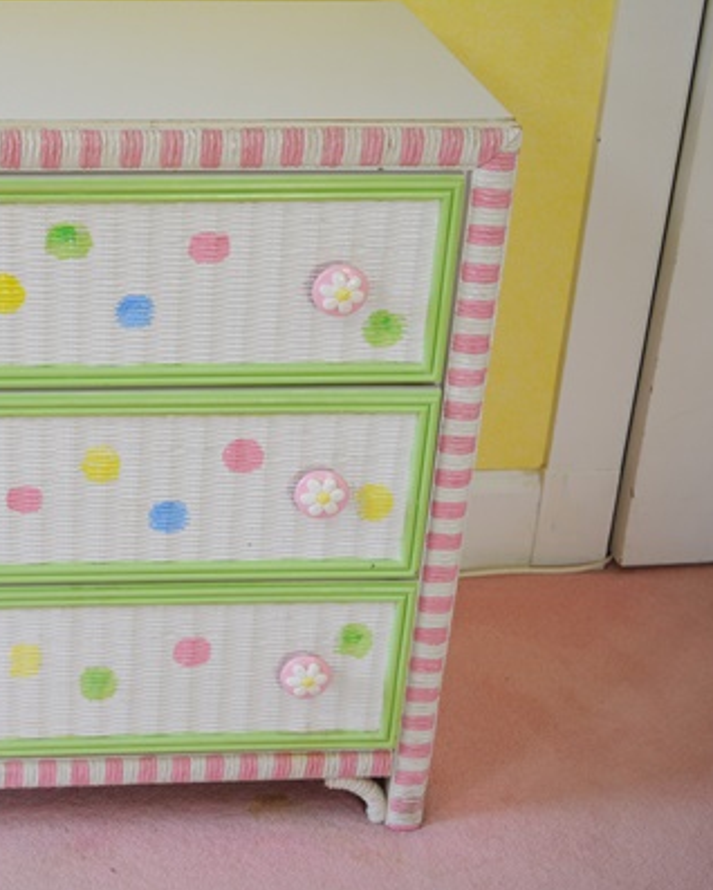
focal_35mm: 68
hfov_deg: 22.0
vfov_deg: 27.9
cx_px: 65
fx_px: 1792
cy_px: 444
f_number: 4.8
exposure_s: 1/80
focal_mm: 32
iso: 400
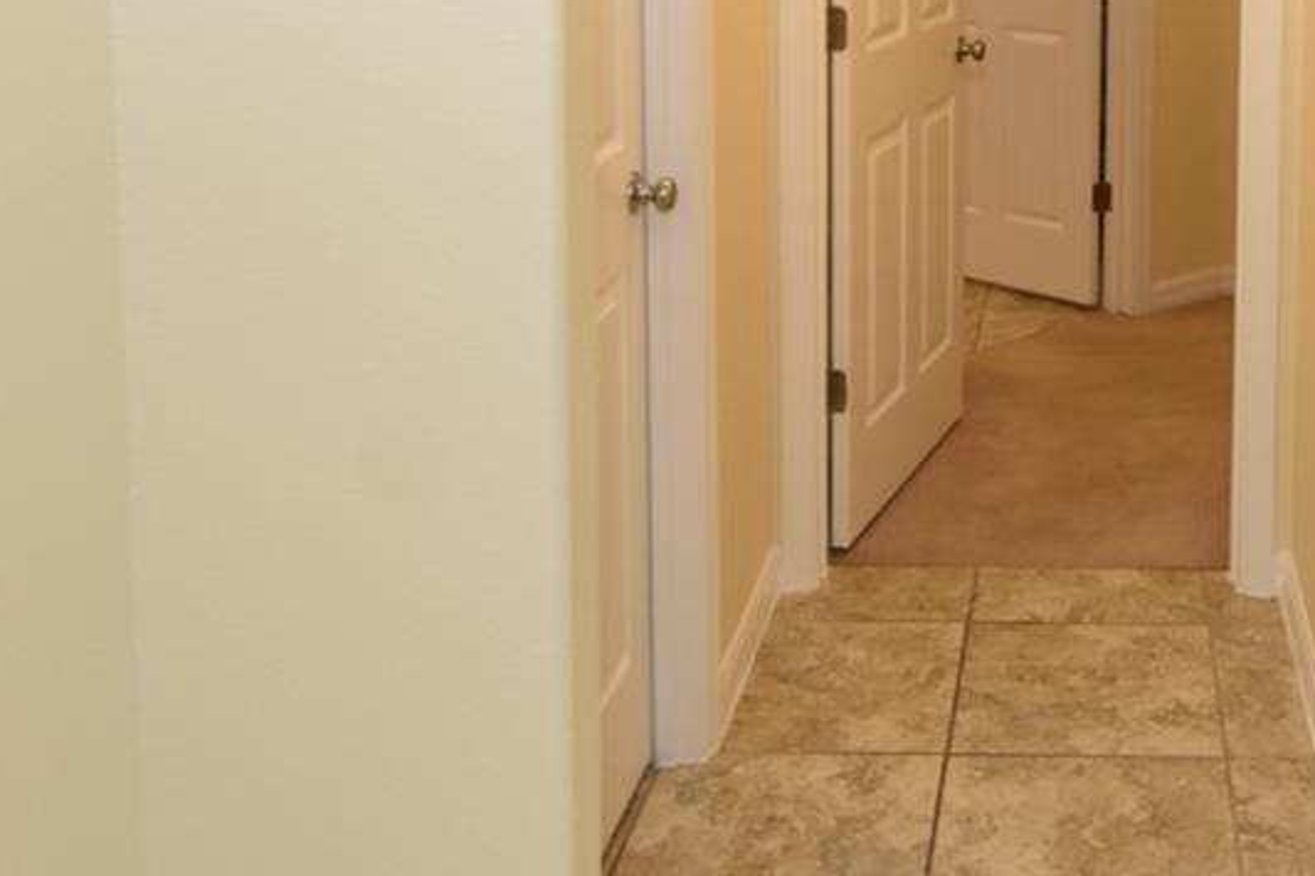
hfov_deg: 40.9
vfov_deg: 28.4
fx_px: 1643
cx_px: 1132
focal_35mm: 45
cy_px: 39
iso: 400
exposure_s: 1/60
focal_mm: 10
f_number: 4
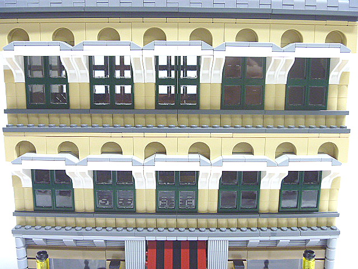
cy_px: 134
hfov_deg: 52.6
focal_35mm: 35
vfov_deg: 40.7
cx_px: 179
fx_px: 362
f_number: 3.5
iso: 400
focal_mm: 6.3
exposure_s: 1/6
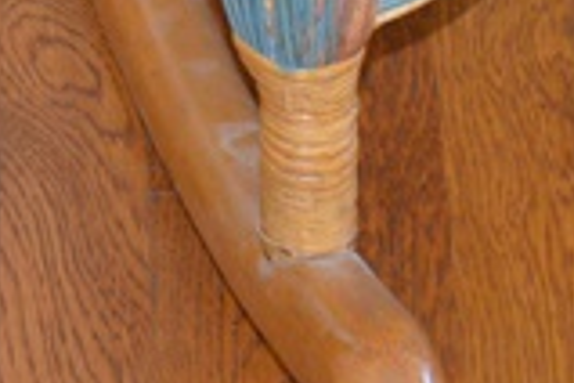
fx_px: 4687
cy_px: -267
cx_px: 455
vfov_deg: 4.6
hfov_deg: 7.0
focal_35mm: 294
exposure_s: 1/60
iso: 2500
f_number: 5.6
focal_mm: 52
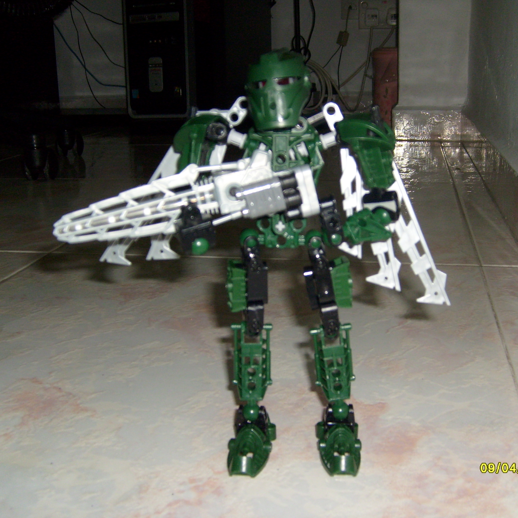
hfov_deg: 40.0
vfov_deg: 40.0
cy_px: 259
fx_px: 711
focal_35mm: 42
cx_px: 269
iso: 100
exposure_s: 1/45
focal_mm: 5.8
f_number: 2.8
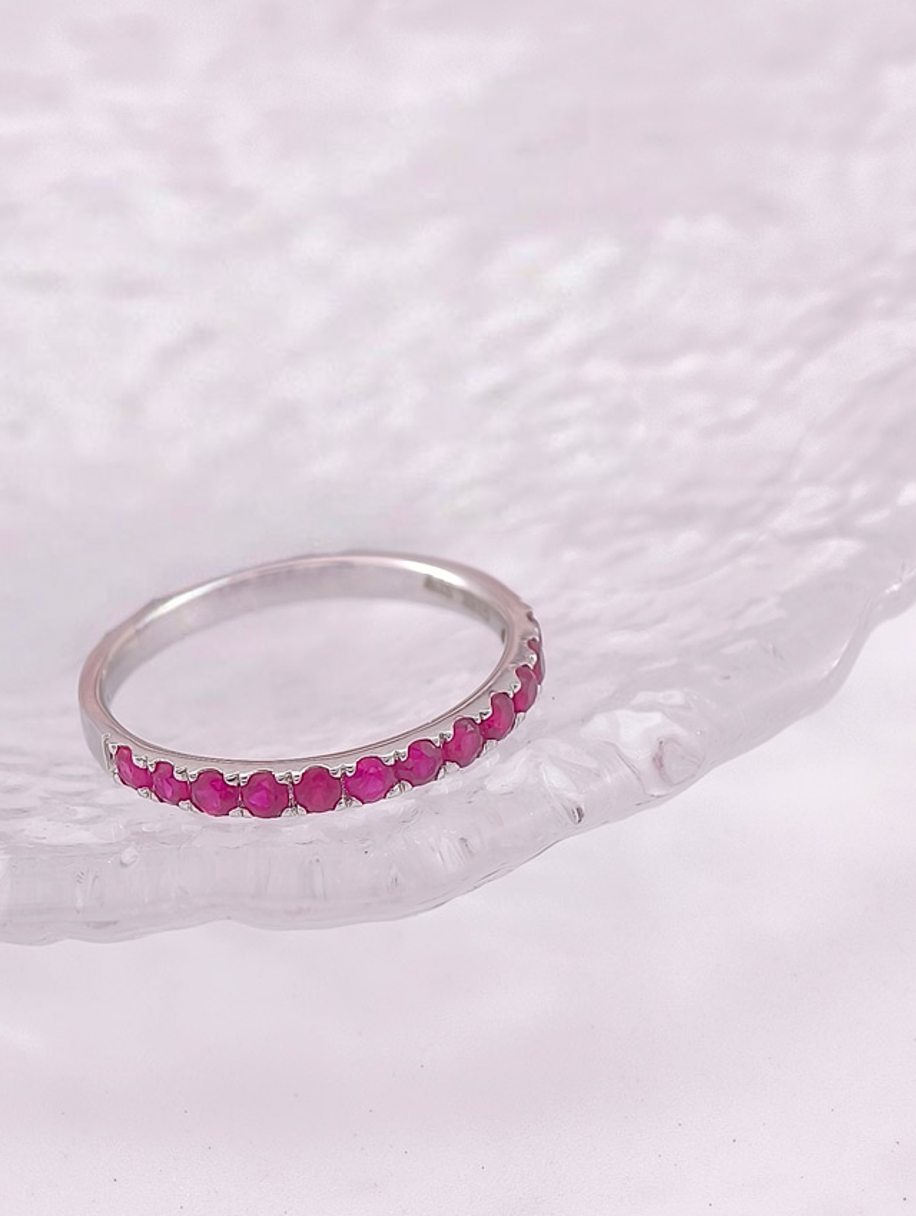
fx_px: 6687
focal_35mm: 190
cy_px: 646
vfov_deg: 10.4
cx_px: 354
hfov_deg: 7.8
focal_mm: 22.48
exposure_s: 1/200
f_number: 2.67
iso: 125
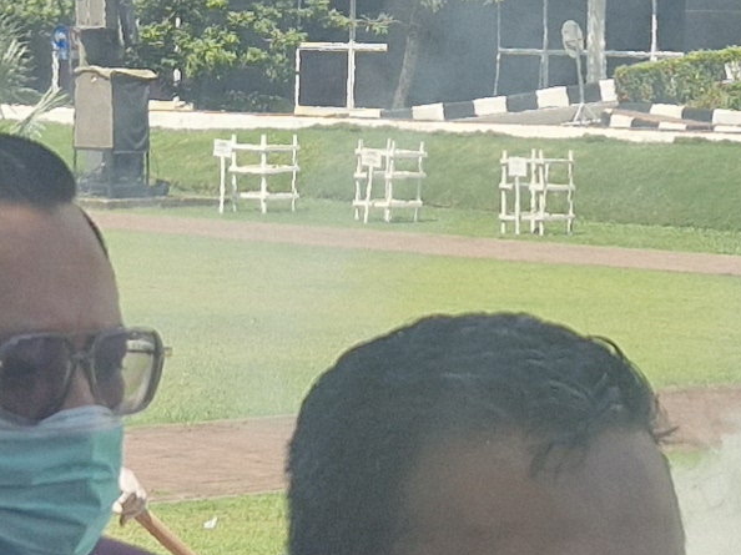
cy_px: -26
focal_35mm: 155
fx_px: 3317
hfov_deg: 12.7
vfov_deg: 9.5
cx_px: 289
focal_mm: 5.54
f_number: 1.8
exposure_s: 1/900
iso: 50
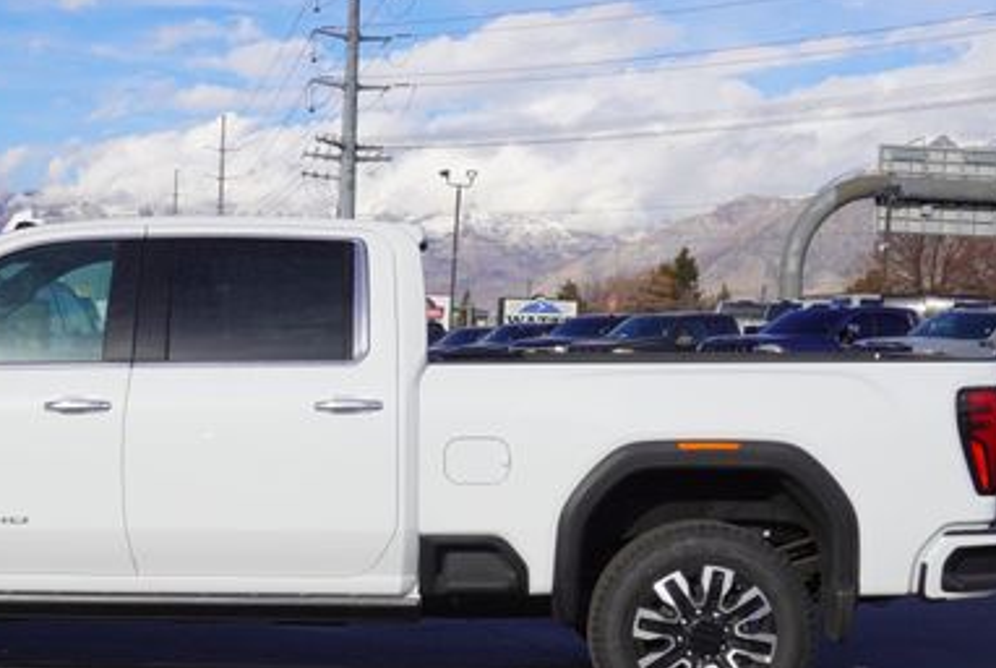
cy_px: 501
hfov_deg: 29.3
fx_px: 1880
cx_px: 258
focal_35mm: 68
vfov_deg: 20.0
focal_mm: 27
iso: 100
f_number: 11
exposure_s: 1/160
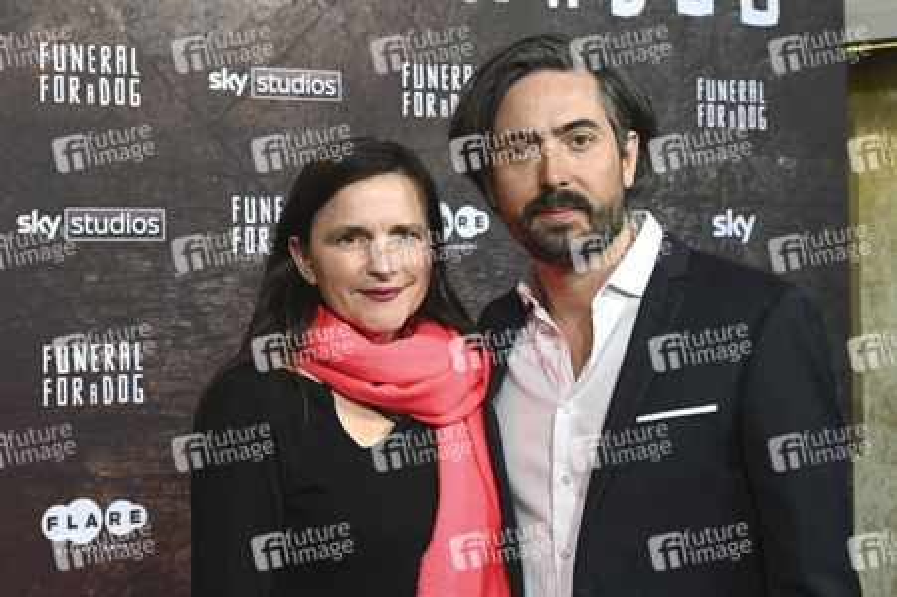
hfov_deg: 34.0
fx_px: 1469
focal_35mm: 59
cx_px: 448
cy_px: 298
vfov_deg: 23.0
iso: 400
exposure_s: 1/200
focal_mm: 59
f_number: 6.3
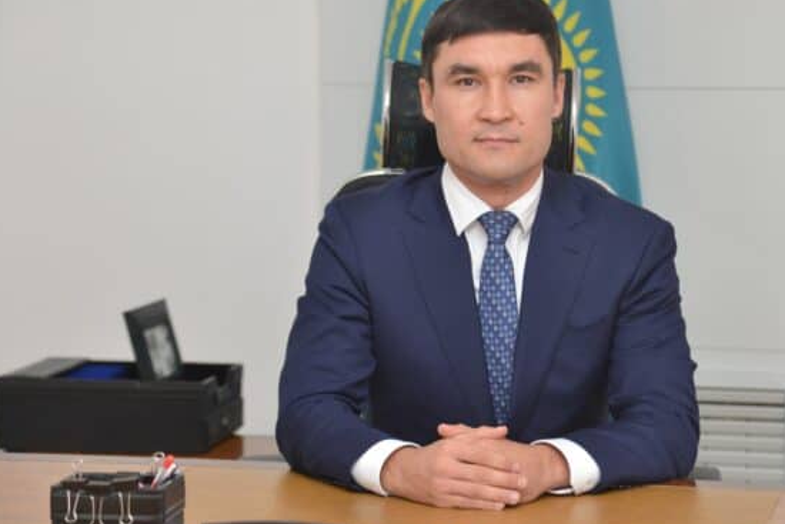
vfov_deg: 11.4
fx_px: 2617
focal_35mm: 120
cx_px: 448
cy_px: 223
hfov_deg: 17.1
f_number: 4
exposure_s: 1/125
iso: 800
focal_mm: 86
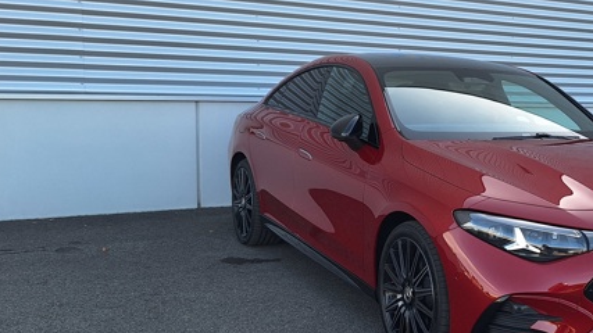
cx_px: 504
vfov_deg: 25.4
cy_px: 175
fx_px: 739
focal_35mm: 47
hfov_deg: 41.2
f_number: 1.8
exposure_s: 1/247
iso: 40
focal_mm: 5.54
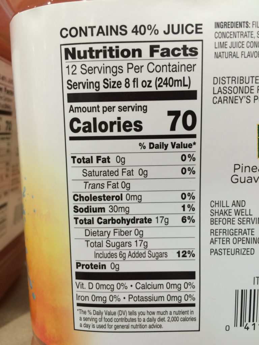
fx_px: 289
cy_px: 172
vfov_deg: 61.7
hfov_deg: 48.2
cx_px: 130
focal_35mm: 29
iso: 64
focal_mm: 4.15
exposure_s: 1/30
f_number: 2.2
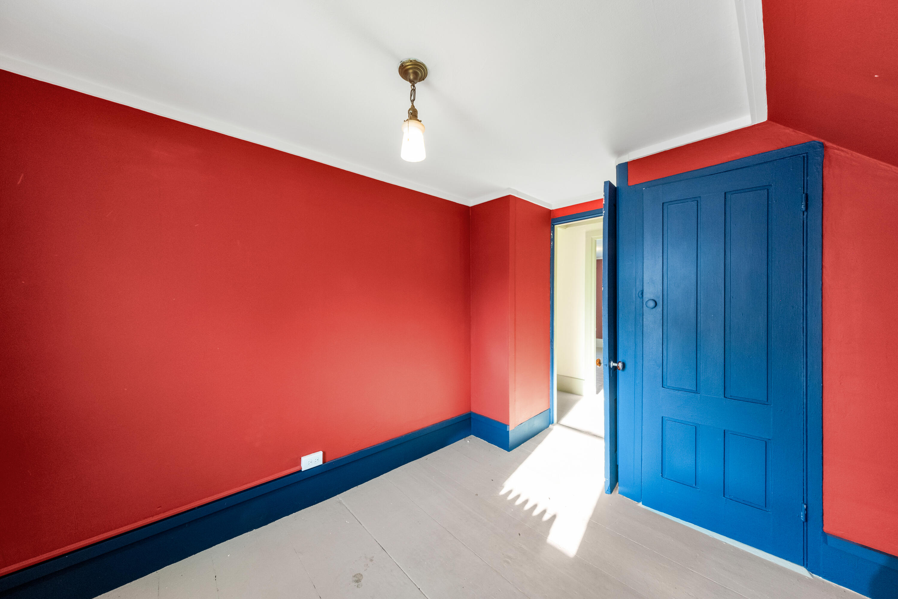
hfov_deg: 112.6
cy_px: 300
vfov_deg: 90.0
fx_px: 299
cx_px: 449
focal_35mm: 12
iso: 500
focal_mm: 8
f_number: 8
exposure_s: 1/10
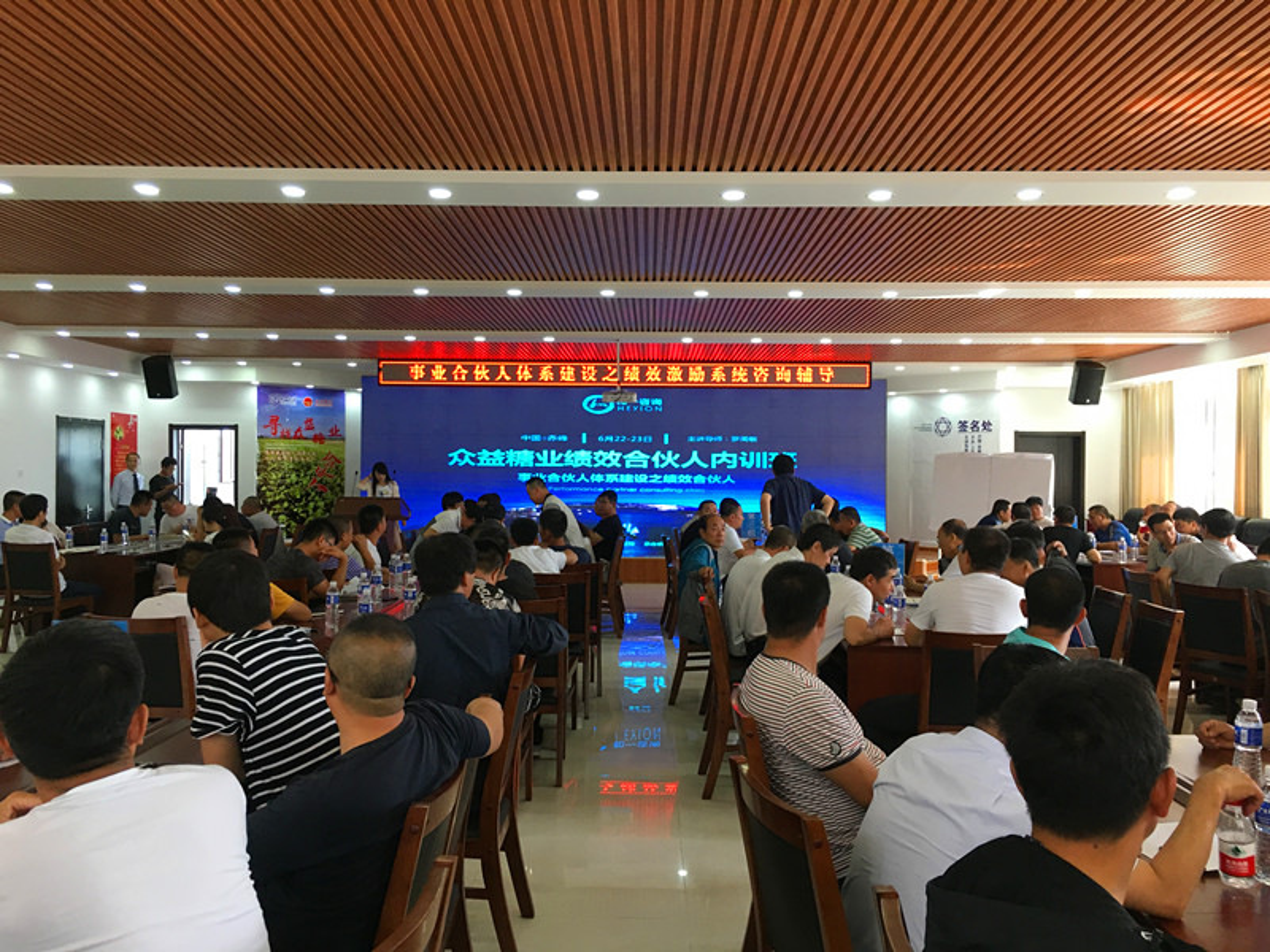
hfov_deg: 61.7
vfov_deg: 48.2
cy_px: 476
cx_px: 635
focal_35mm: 29
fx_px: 1064
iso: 50
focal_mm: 4.15
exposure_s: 1/33
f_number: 2.2
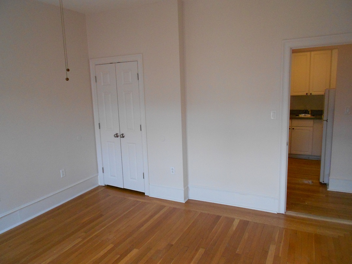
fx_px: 264
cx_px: 176
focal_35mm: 26
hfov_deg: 67.3
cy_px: 132
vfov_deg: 53.1
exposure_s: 1/80
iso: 400
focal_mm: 4.6
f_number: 3.2
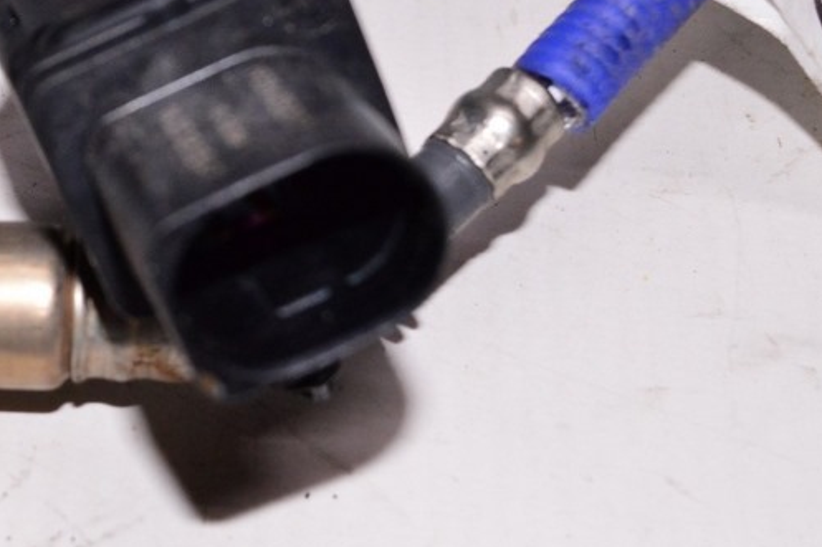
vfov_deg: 13.0
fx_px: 2397
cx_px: 10
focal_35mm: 105
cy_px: 113
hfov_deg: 19.0
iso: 1600
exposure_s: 1/200
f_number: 8
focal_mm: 34
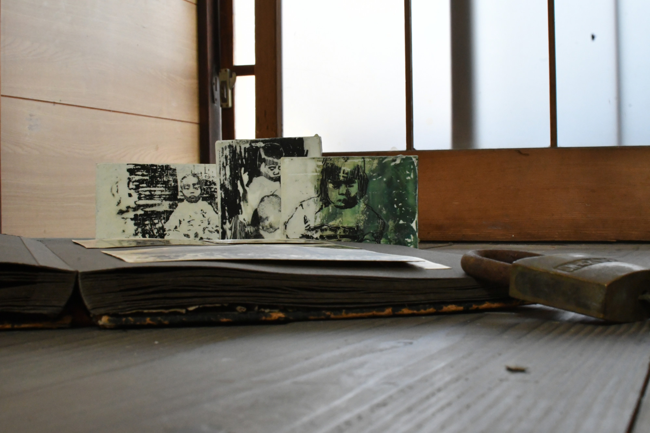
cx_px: 325
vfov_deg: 25.7
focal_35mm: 52
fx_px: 948
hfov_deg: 37.9
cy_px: 216
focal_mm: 35
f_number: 20
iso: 4500
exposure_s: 1/15
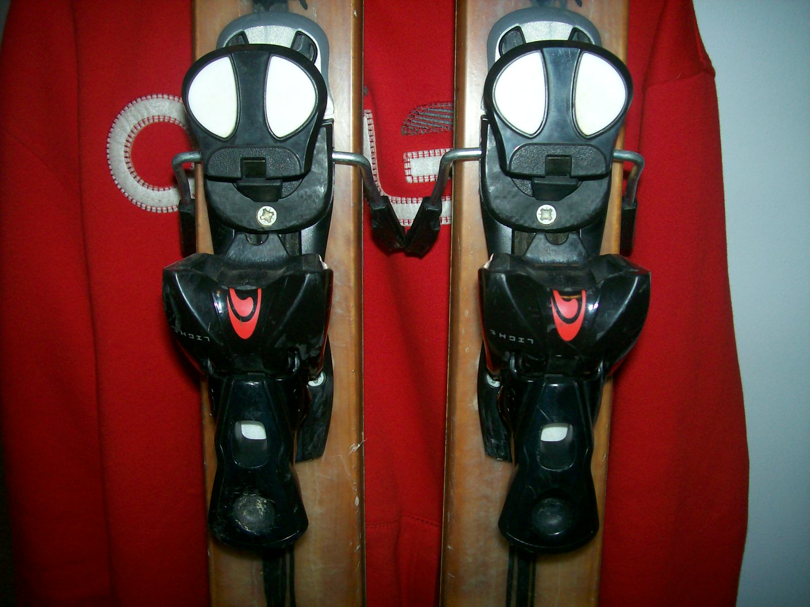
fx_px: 842
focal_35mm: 36
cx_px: 405
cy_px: 304
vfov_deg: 39.7
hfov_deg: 51.4
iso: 80
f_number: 2.7
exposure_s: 1/64
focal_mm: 6
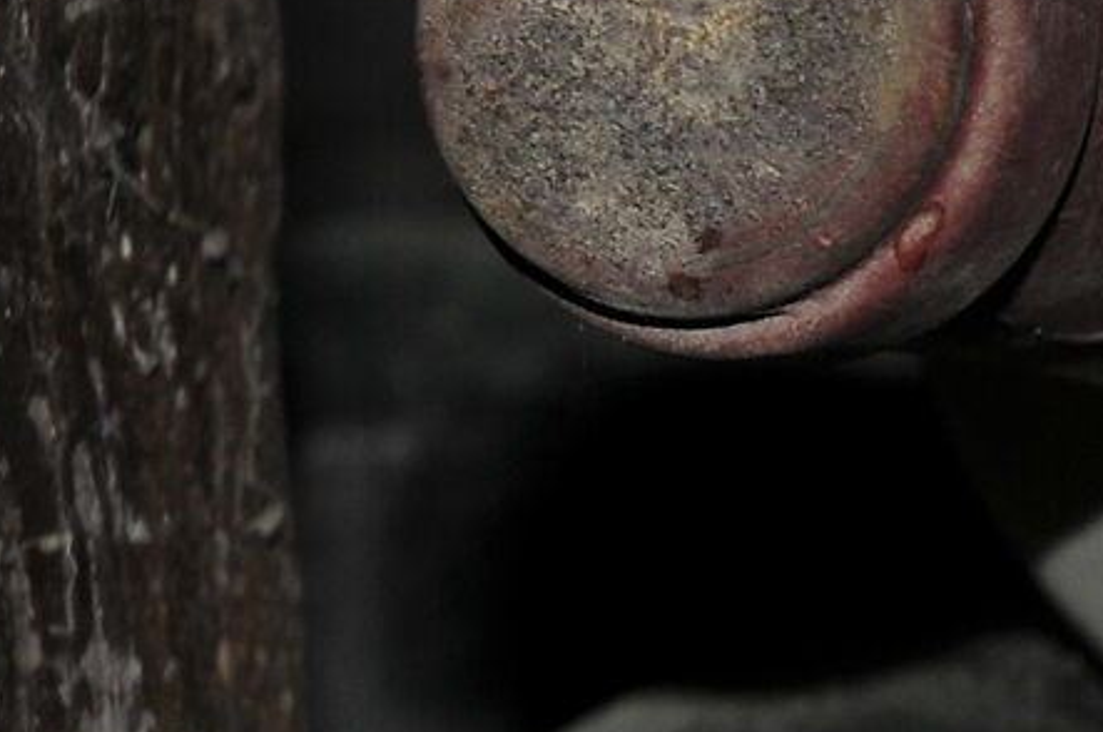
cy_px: 911
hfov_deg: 5.0
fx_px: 12421
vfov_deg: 3.4
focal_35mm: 406
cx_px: 2316
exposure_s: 1/60
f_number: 8
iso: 200
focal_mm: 50
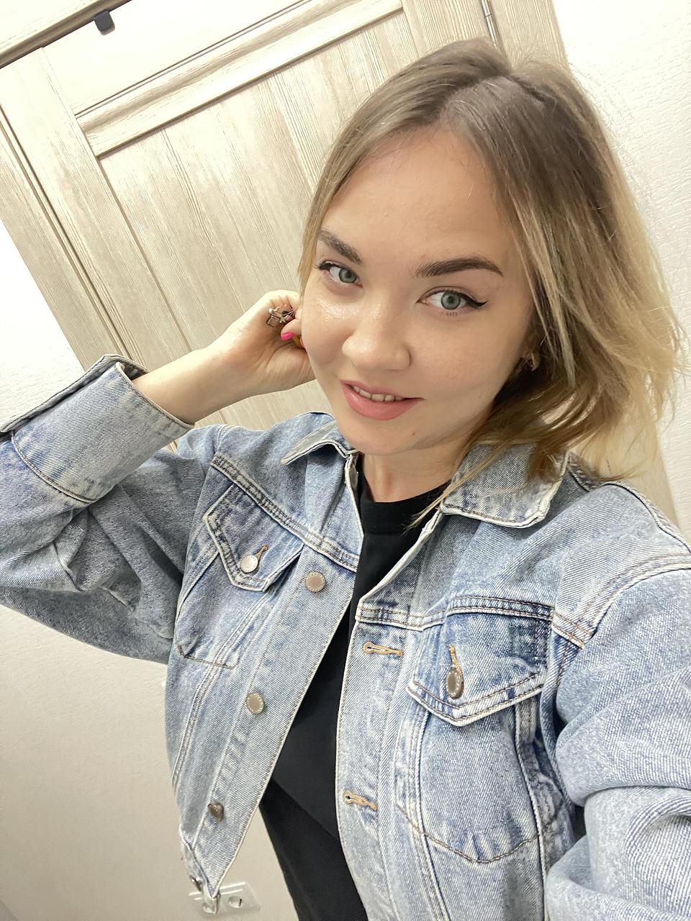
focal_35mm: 23
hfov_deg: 58.9
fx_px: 612
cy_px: 460
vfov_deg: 73.9
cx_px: 346
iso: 800
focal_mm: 2.71
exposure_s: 1/26
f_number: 2.2
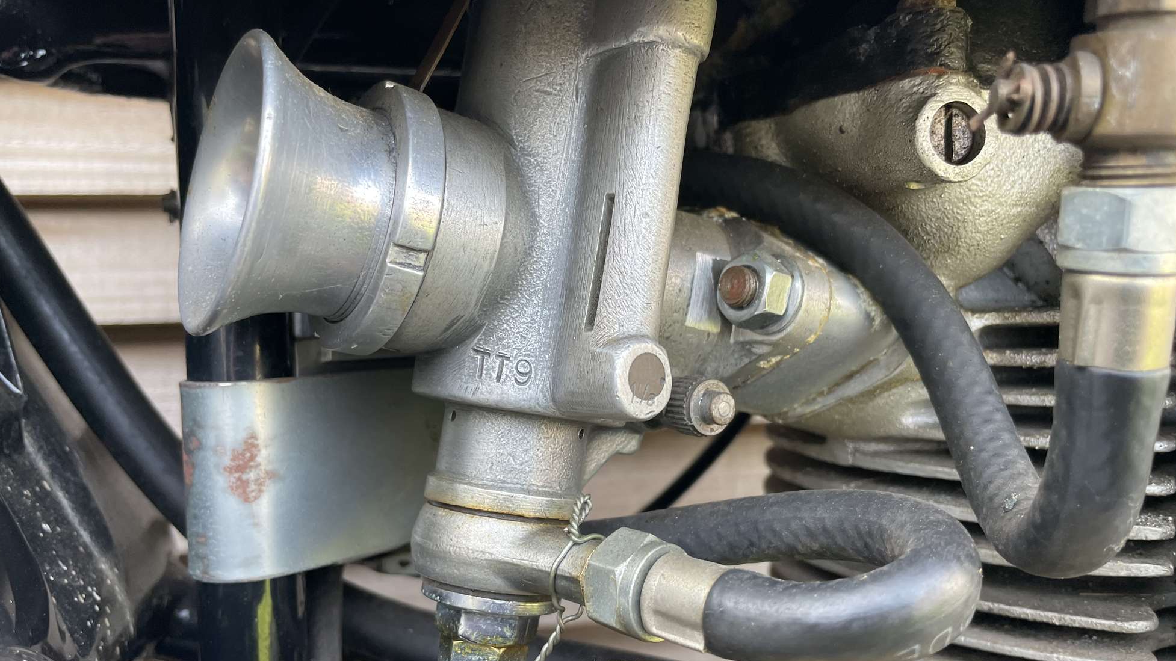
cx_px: 583
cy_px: 363
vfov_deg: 40.1
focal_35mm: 29
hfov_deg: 66.1
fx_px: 904
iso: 64
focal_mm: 4.2
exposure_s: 1/121
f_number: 1.6
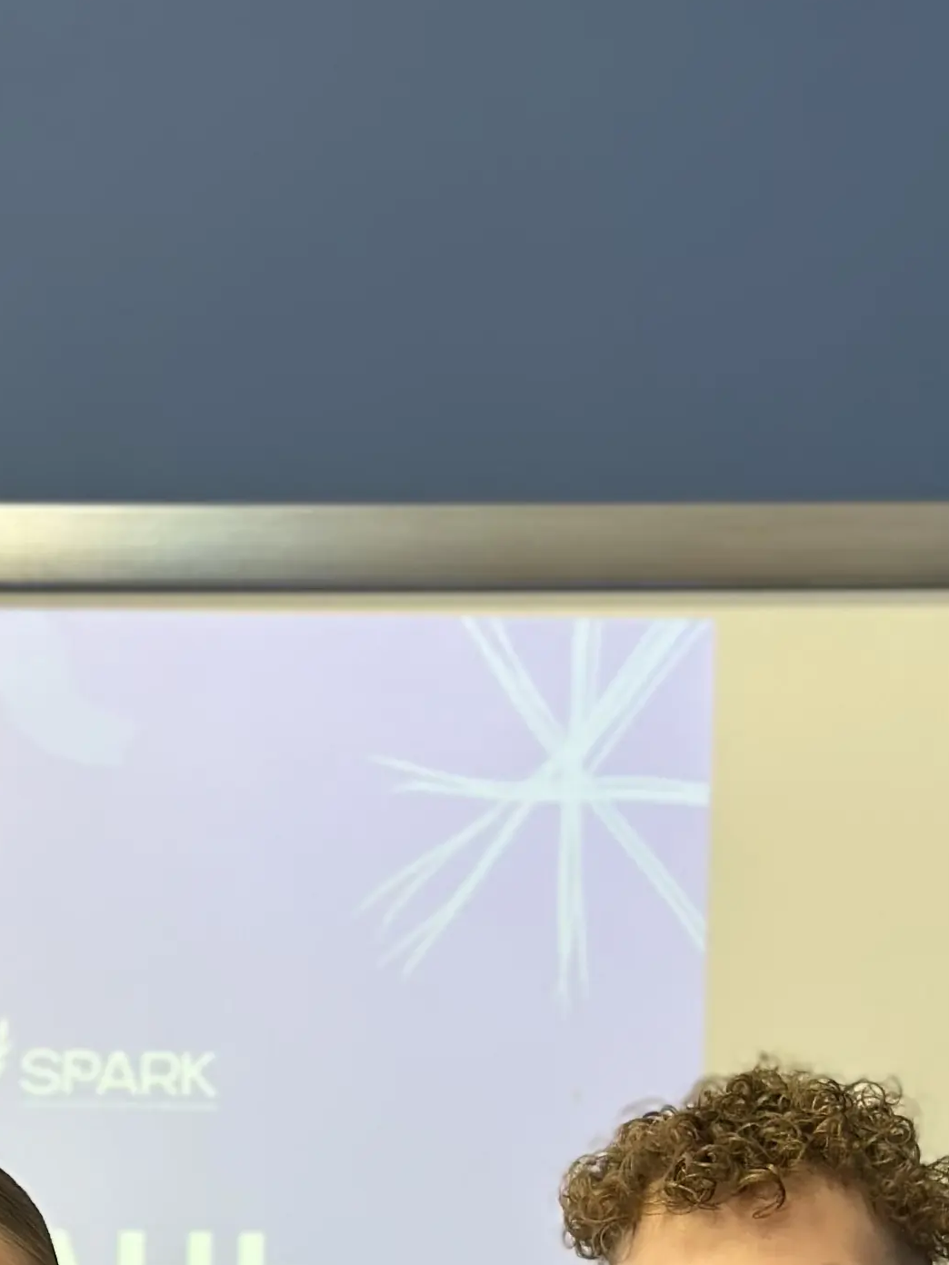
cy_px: 1391
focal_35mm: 139
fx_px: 5081
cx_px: 39
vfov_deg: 13.9
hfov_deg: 10.6
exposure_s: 1/100
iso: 80
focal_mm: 6.86
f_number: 1.78
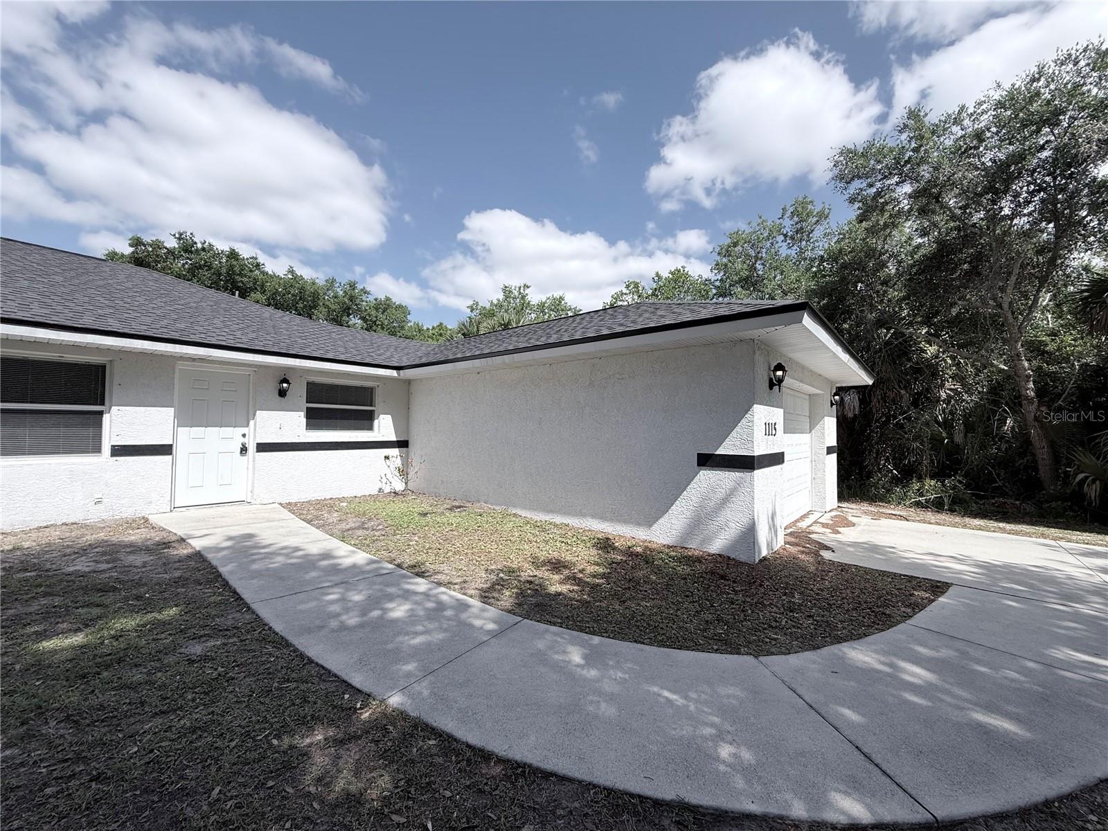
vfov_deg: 85.7
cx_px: 554
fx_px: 448
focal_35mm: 14
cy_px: 416
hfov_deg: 102.1
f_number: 2.2
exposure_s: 1/2506
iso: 50
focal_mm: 2.22
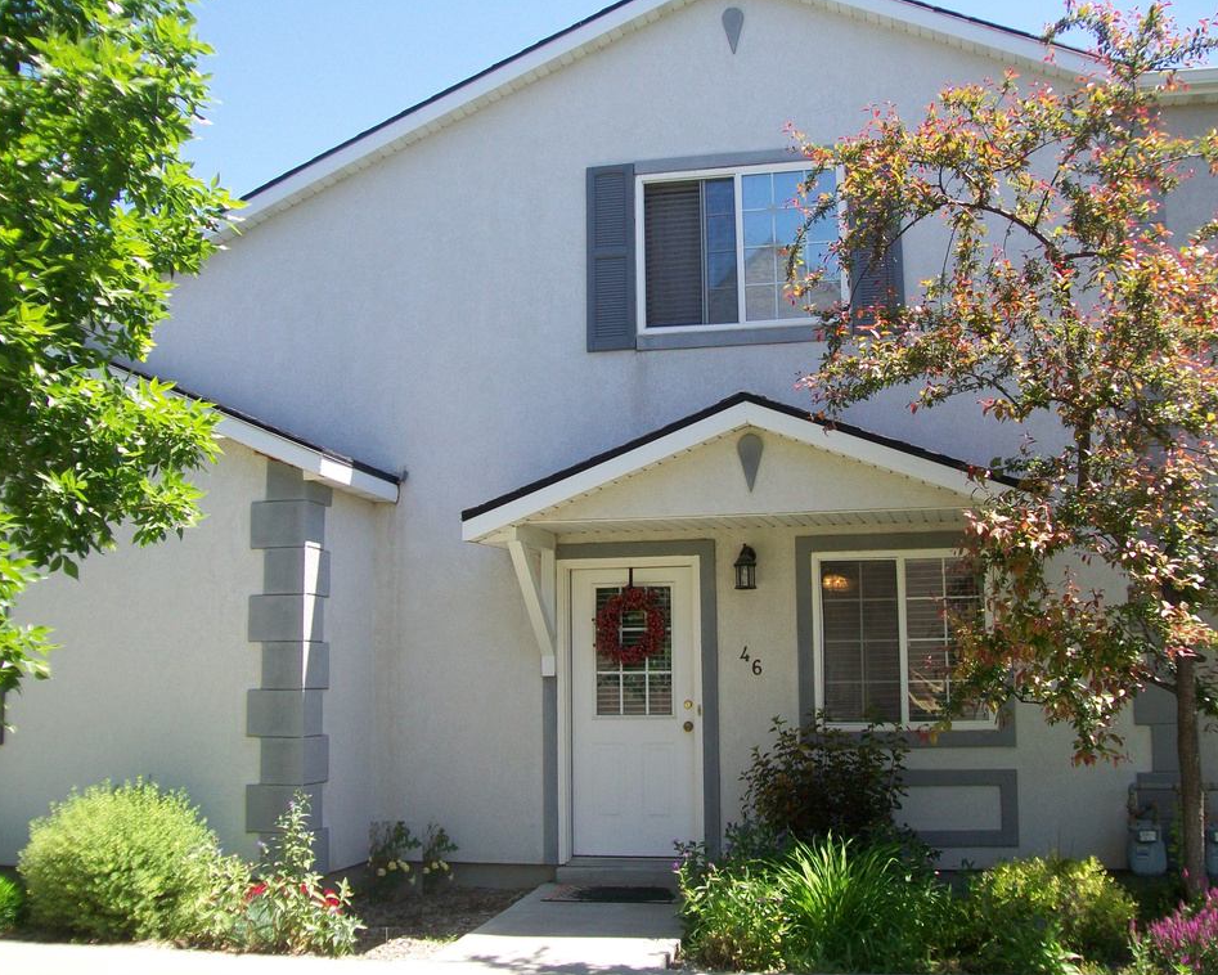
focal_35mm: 38
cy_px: 486
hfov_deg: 47.9
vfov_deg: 39.2
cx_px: 602
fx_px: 1370
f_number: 2.7
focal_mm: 6
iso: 64
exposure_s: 1/400
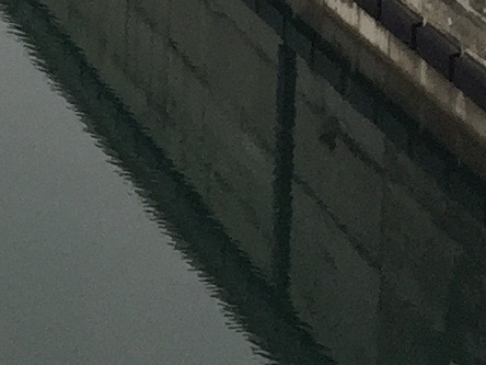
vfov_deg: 6.5
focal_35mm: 213
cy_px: -604
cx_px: -693
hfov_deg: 8.5
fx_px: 2990
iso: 40
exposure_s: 1/120
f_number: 2.2
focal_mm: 4.15
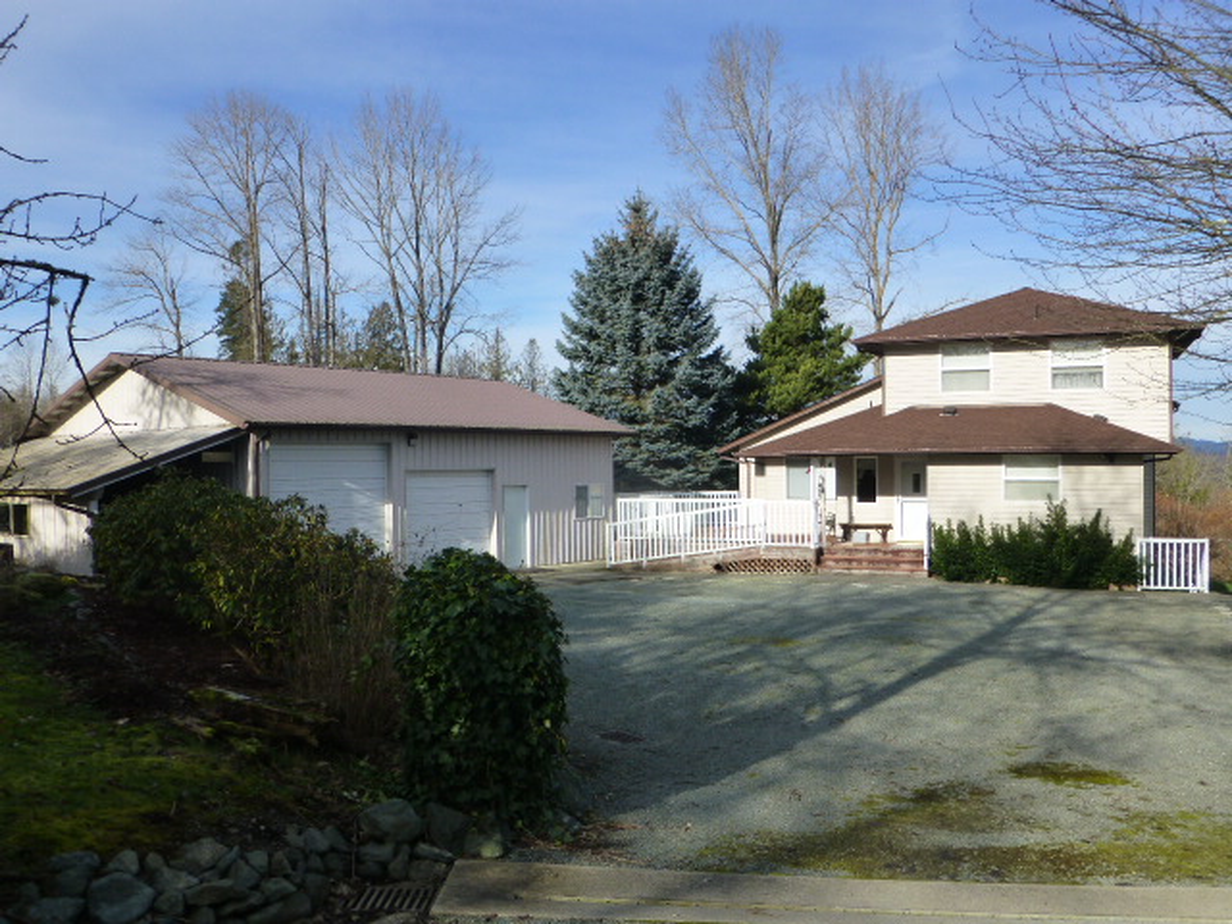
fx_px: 1068
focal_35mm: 30
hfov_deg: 60.0
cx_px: 616
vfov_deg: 46.8
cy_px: 462
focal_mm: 5.4
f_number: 4
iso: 160
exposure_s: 1/800
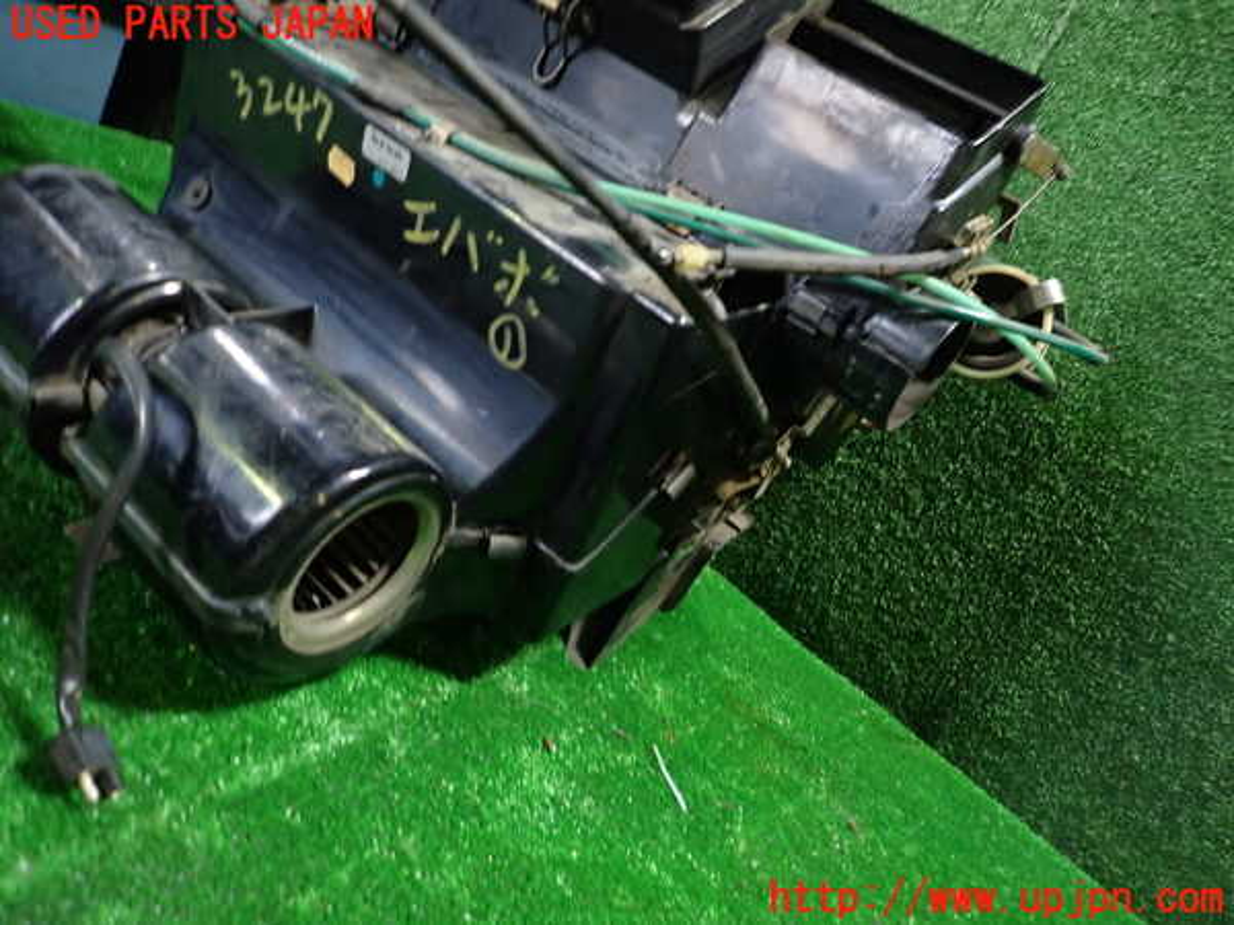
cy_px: 462
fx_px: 891
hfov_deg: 69.4
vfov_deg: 54.9
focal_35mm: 25
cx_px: 617
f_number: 2
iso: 320
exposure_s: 1/30
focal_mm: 4.5
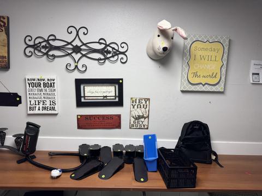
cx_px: 131
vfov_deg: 56.8
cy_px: 98
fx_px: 182
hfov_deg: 71.6
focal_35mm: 24
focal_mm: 6.76
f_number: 1.78
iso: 125
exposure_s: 1/120
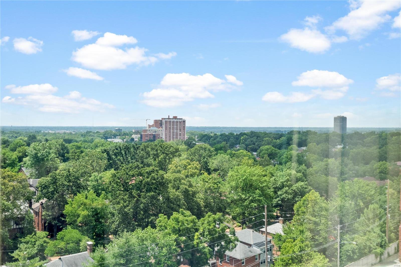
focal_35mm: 36
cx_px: 200
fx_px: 401
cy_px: 134
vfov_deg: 36.9
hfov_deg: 53.1
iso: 400
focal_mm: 18
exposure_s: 1/125
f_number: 10
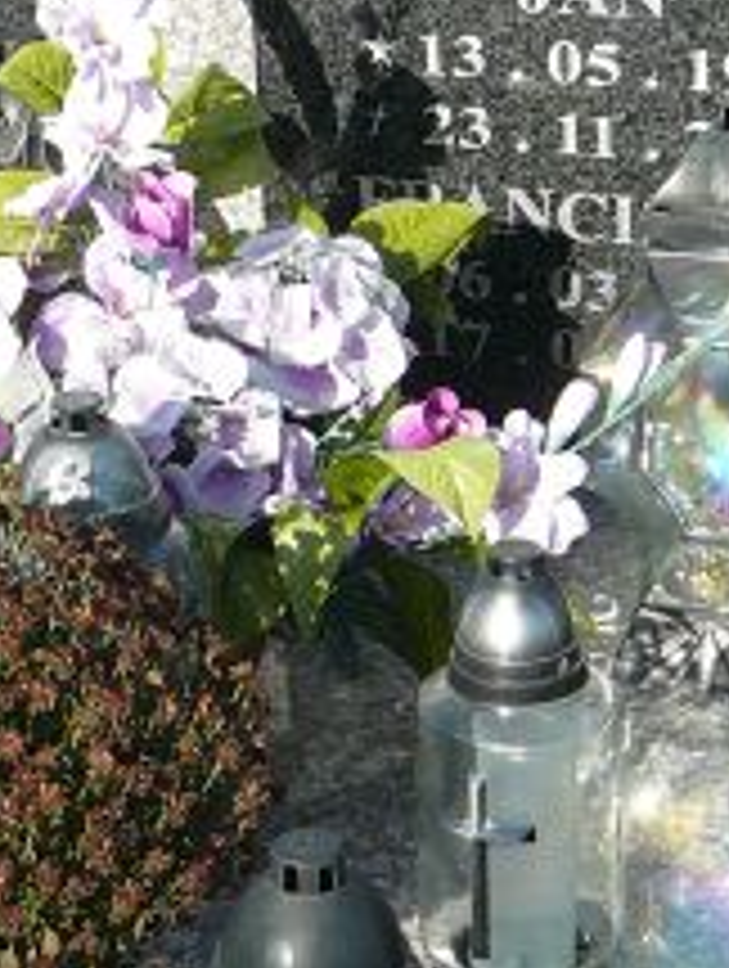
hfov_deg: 14.2
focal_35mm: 104
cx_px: 166
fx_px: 2912
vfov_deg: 18.8
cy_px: 617
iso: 80
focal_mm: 5.2
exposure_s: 1/1000
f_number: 2.8
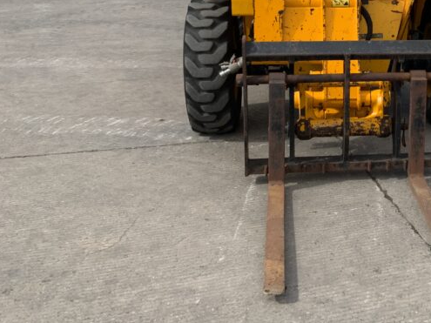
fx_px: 747
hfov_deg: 30.6
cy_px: 33
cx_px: 400
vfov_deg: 23.8
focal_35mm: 60
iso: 16
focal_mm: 3
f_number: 1.8
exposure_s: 1/1490
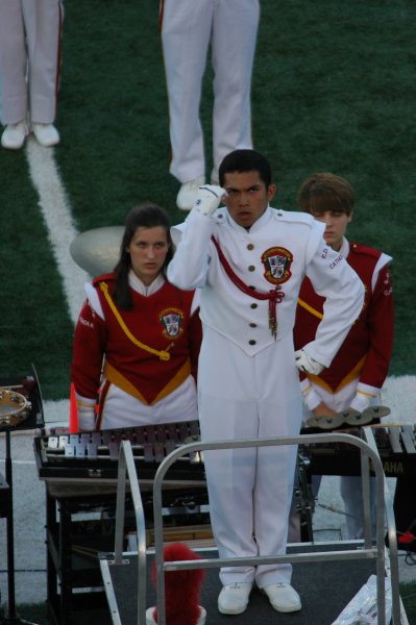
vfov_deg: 3.4
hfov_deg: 2.3
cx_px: 208
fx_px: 10417
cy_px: 312
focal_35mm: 600
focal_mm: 400
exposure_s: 1/160
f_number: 5.6
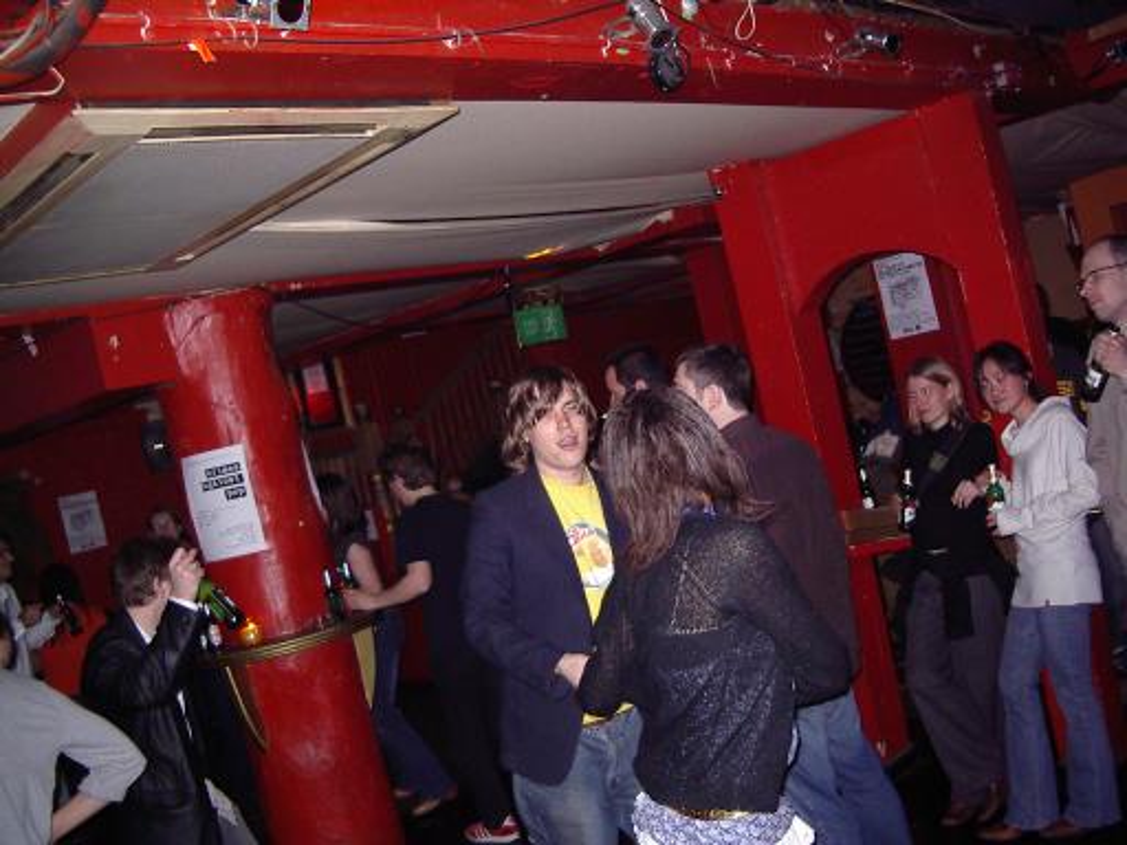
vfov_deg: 37.7
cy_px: 422
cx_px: 564
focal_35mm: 38
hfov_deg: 49.0
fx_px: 1237
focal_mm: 5.8
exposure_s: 1/60
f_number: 2.6
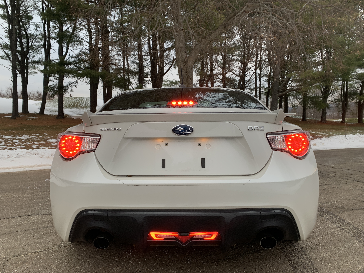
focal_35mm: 26
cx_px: 182
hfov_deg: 67.3
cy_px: 136
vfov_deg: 53.1
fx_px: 273
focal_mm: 4.25
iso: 40
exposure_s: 1/121
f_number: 1.8
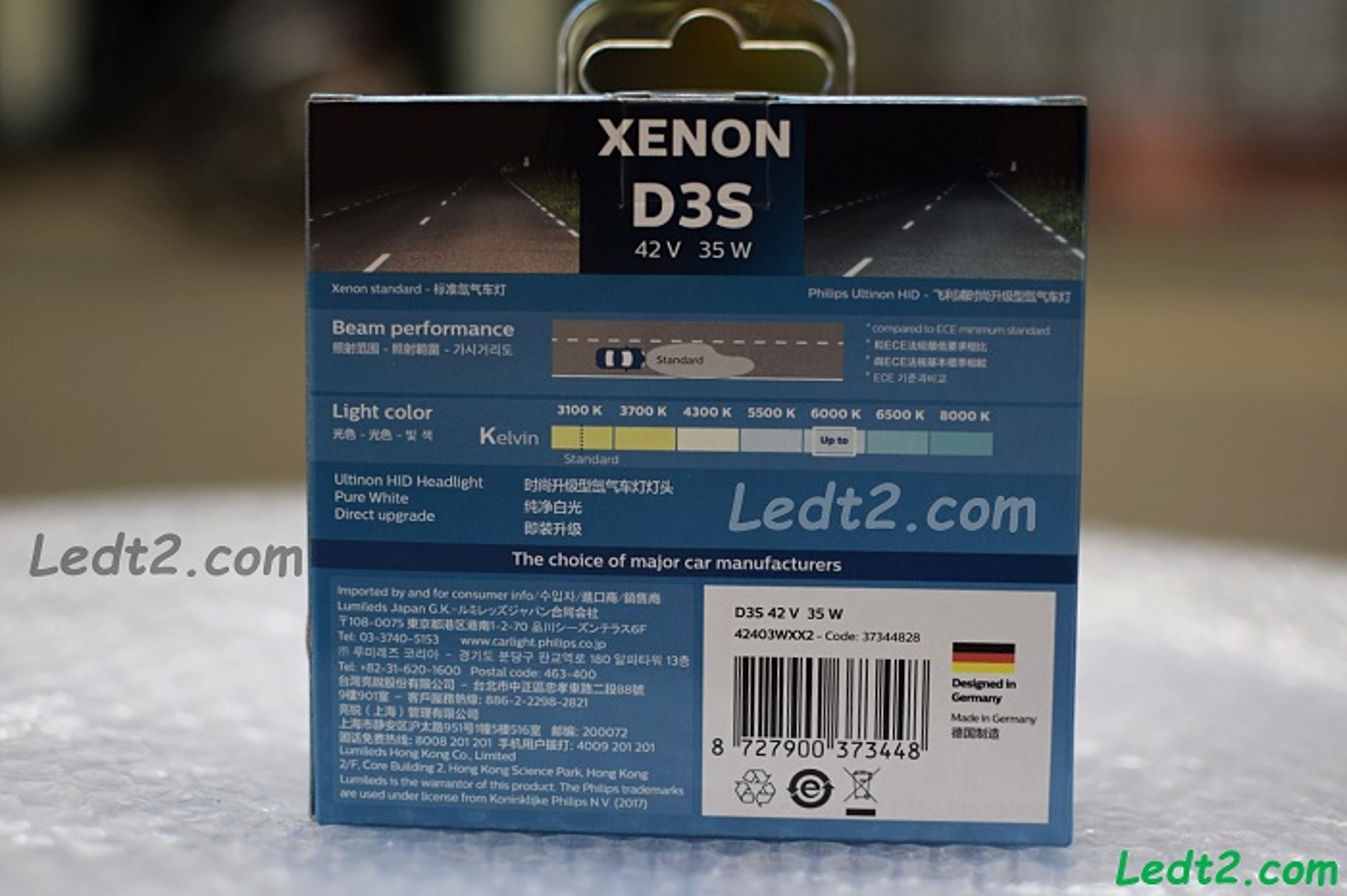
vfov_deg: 25.7
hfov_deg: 37.9
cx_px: 674
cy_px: 448
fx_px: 1963
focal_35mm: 52
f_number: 1.8
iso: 200
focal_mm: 35
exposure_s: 1/500
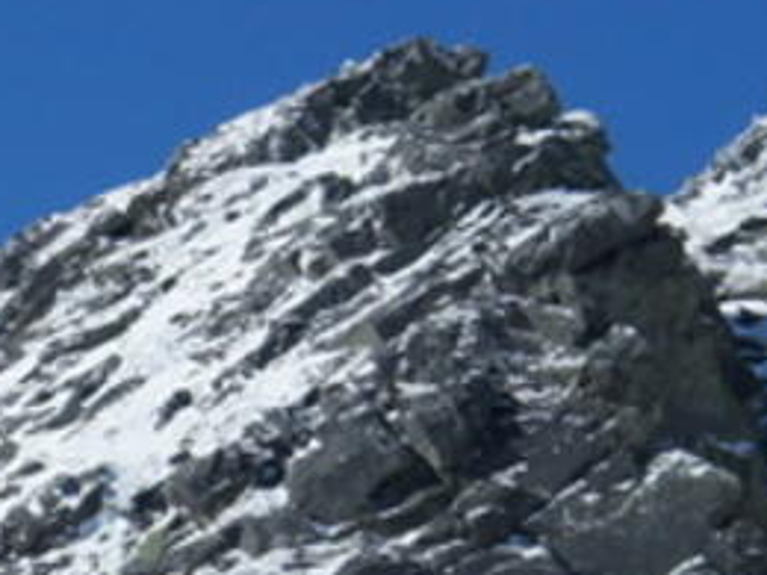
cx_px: -699
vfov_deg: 4.3
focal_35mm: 346
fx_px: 7665
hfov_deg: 5.6
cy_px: 985
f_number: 8
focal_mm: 39
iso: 200
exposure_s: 1/250
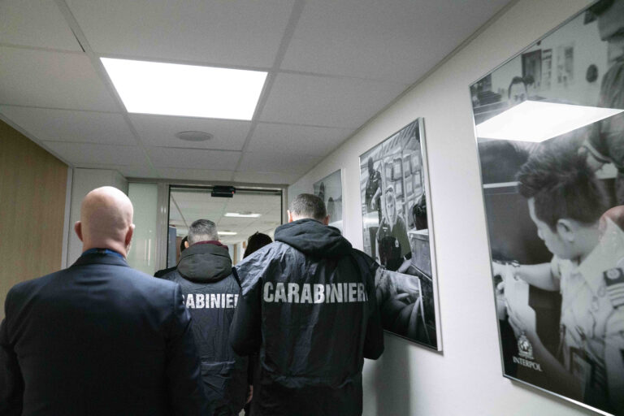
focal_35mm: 24
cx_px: 312
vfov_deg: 53.1
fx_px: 416
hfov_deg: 73.7
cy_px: 208
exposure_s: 1/320
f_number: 3.5
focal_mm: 24
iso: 4000
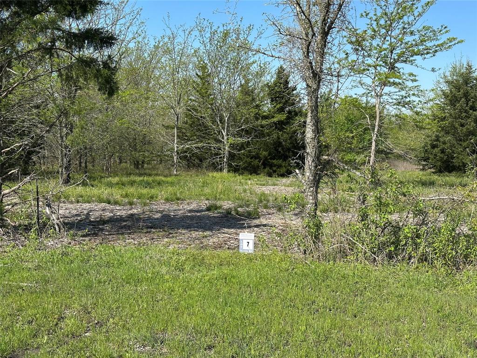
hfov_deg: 39.7
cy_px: 179
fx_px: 661
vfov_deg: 30.3
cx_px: 238
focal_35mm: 48
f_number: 1.78
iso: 64
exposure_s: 1/2809
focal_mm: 6.86
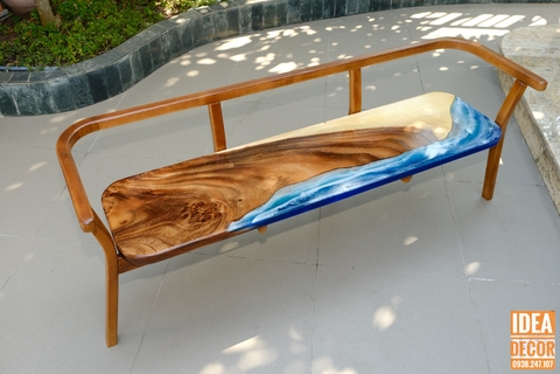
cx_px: 280
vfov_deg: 42.3
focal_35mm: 31
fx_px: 482
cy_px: 187
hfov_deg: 60.3
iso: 200
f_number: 4
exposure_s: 1/125
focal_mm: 20.6
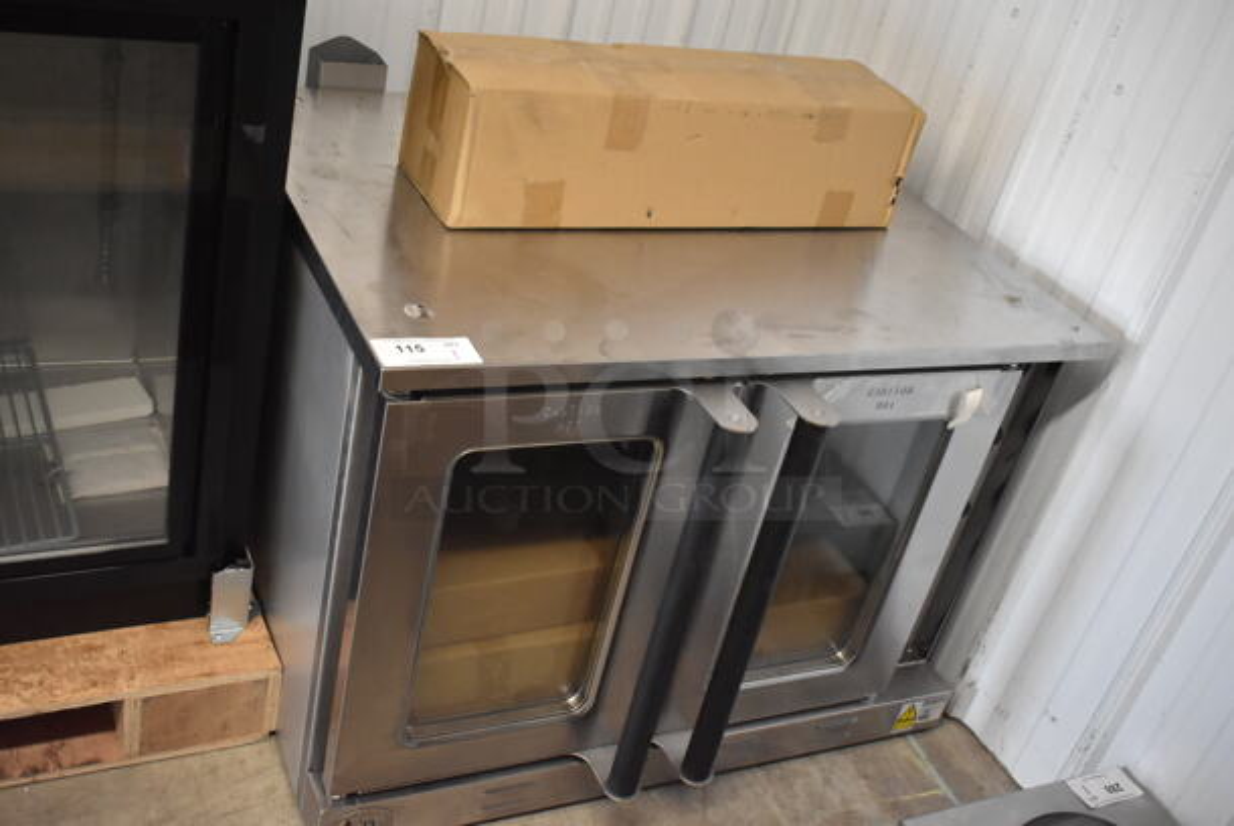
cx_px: 617
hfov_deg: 49.5
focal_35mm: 39
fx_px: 1338
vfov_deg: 34.3
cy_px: 413
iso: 3200
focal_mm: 26
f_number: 4
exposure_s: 1/125
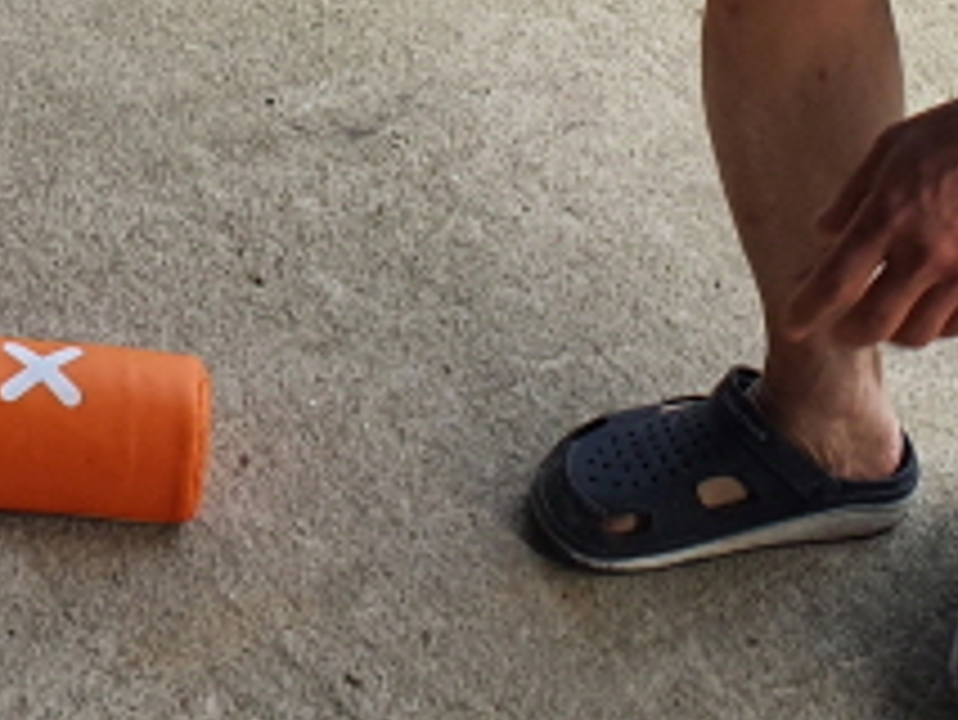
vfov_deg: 12.2
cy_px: -297
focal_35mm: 117
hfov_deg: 16.8
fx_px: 3240
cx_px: 625
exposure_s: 1/360
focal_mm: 4.32
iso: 50
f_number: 2.4
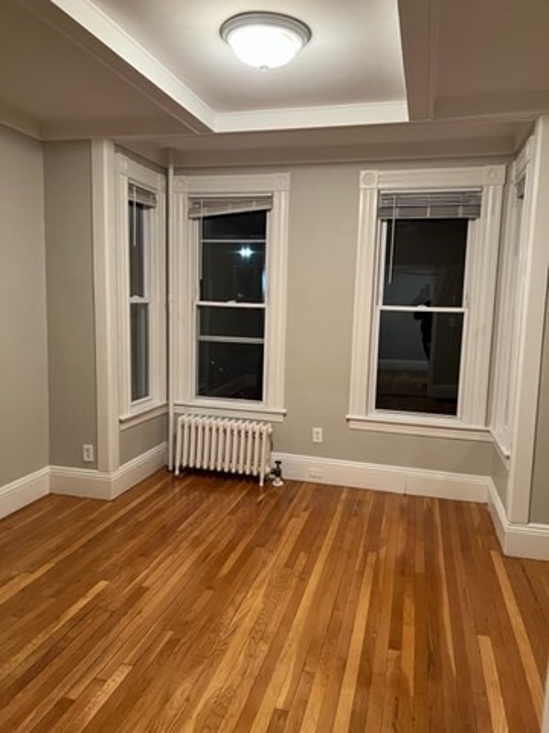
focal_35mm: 26
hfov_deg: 53.1
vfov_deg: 67.3
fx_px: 550
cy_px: 366
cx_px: 274
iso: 320
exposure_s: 1/60
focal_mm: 5.7
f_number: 1.5
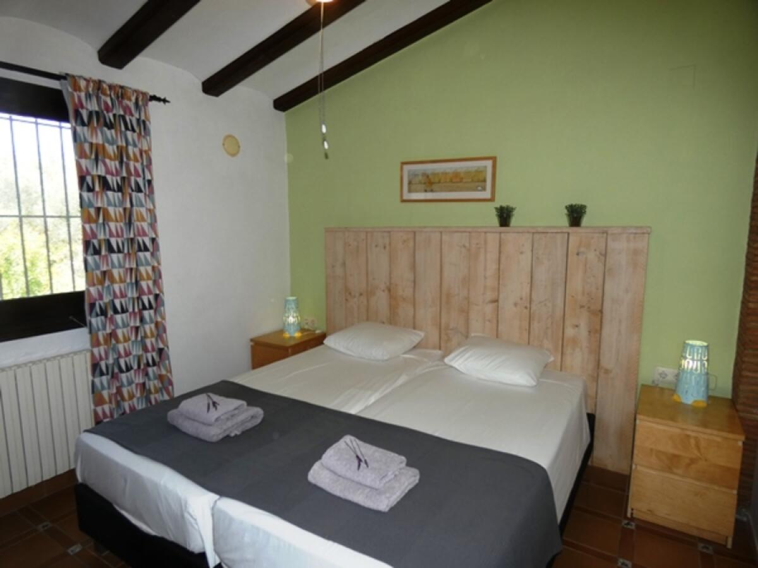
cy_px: 284
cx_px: 379
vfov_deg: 66.0
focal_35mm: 20
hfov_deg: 81.7
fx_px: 438
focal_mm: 3.6
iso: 80
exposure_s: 1/60
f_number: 2.8
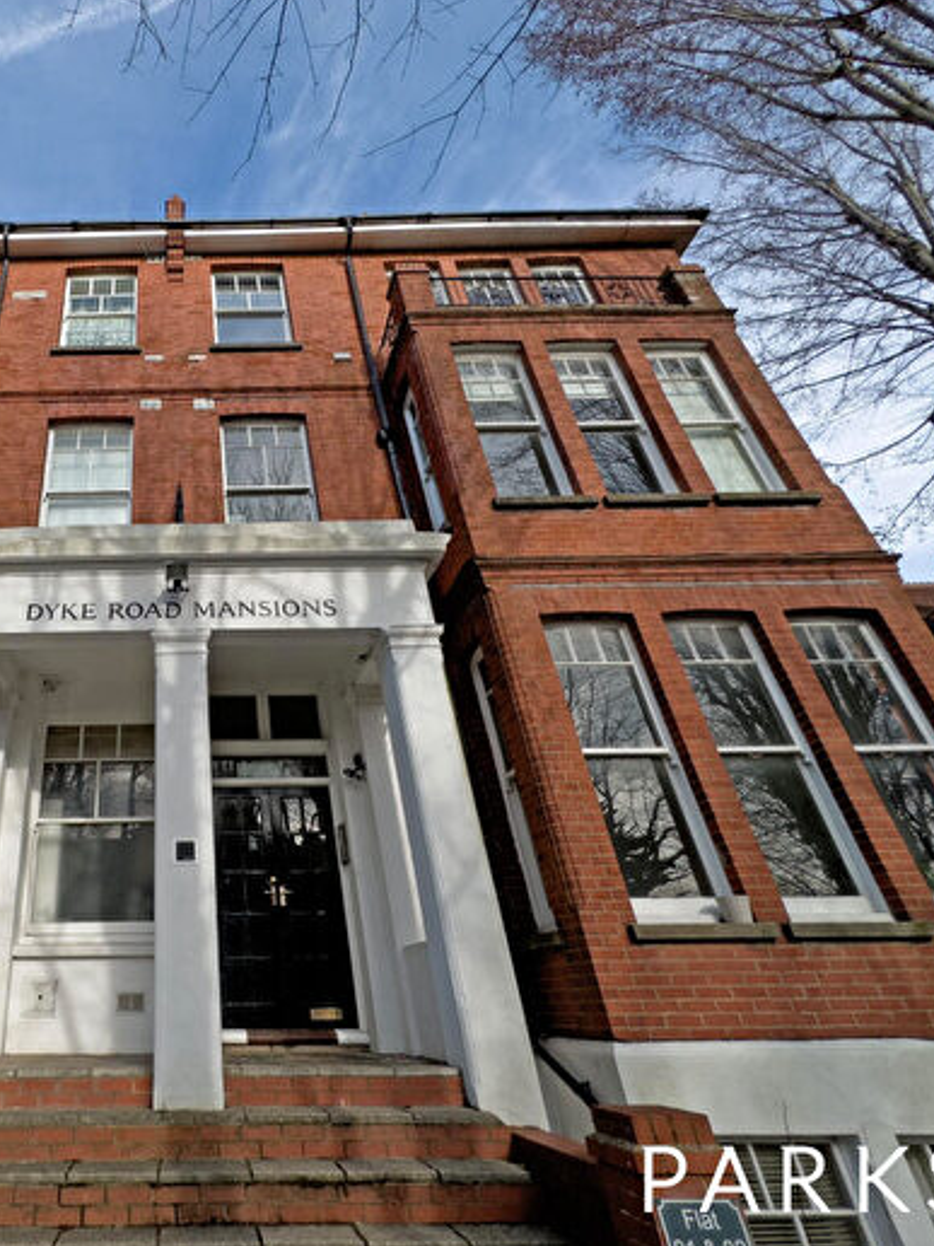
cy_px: 619
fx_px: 684
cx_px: 169
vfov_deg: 84.7
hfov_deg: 62.1
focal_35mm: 19
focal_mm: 2.22
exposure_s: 1/800
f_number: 2.2
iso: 40
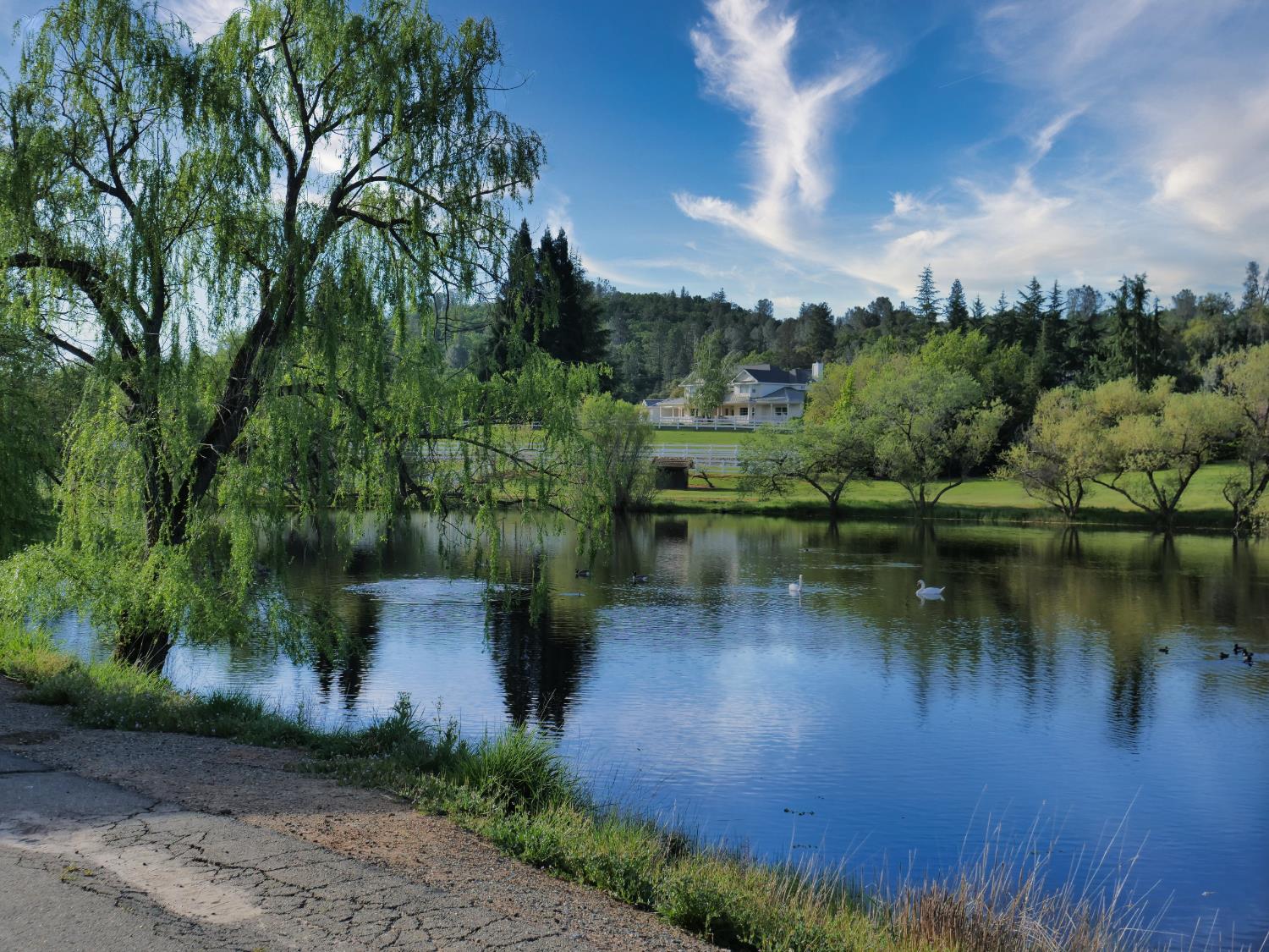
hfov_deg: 39.7
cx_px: 634
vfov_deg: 30.3
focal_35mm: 48
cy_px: 476
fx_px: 1760
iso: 100
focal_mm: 24
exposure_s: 1/500
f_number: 5.6
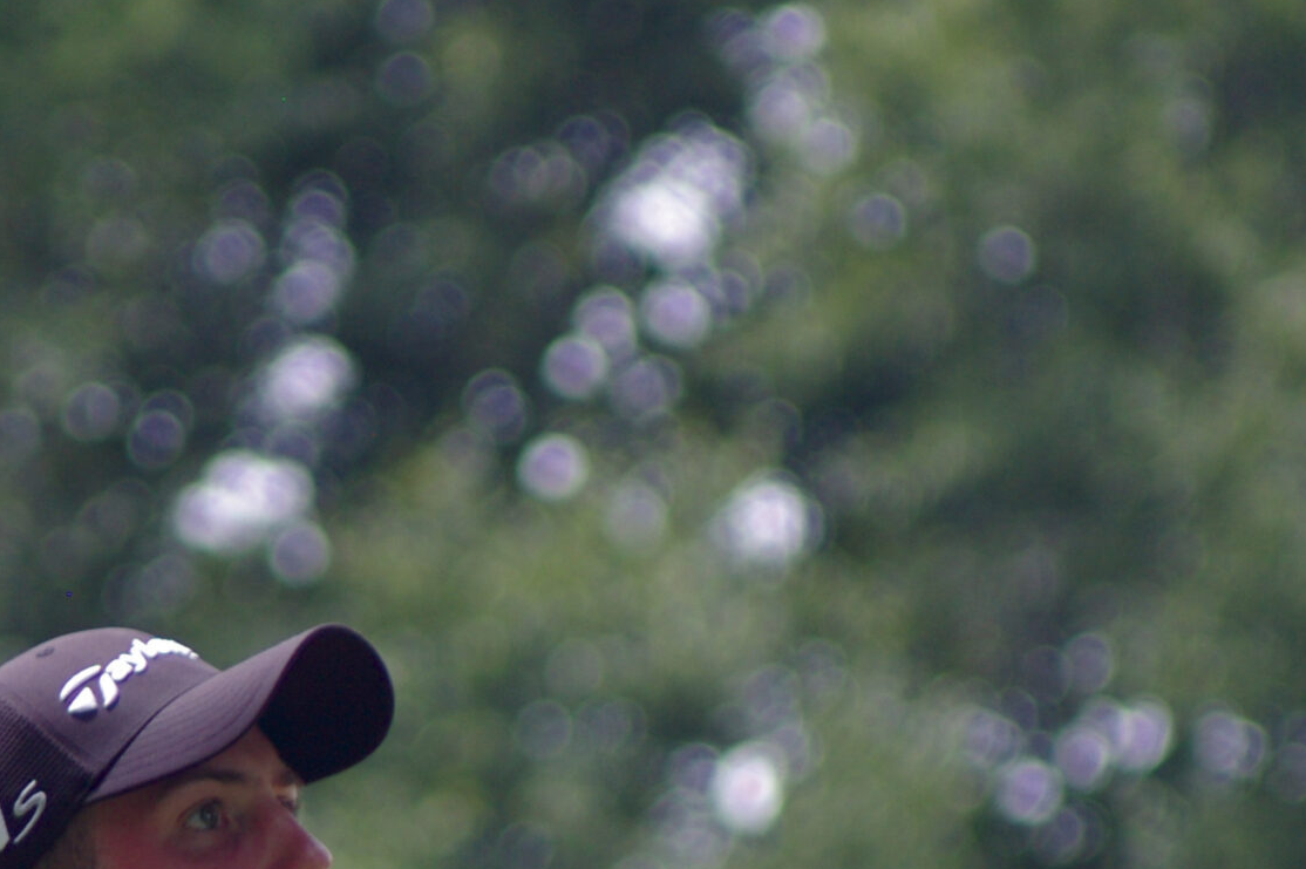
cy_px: 963
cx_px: 448
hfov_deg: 2.9
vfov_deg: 1.9
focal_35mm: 724
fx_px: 26245
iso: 400
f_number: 5.6
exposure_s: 1/350
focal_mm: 210
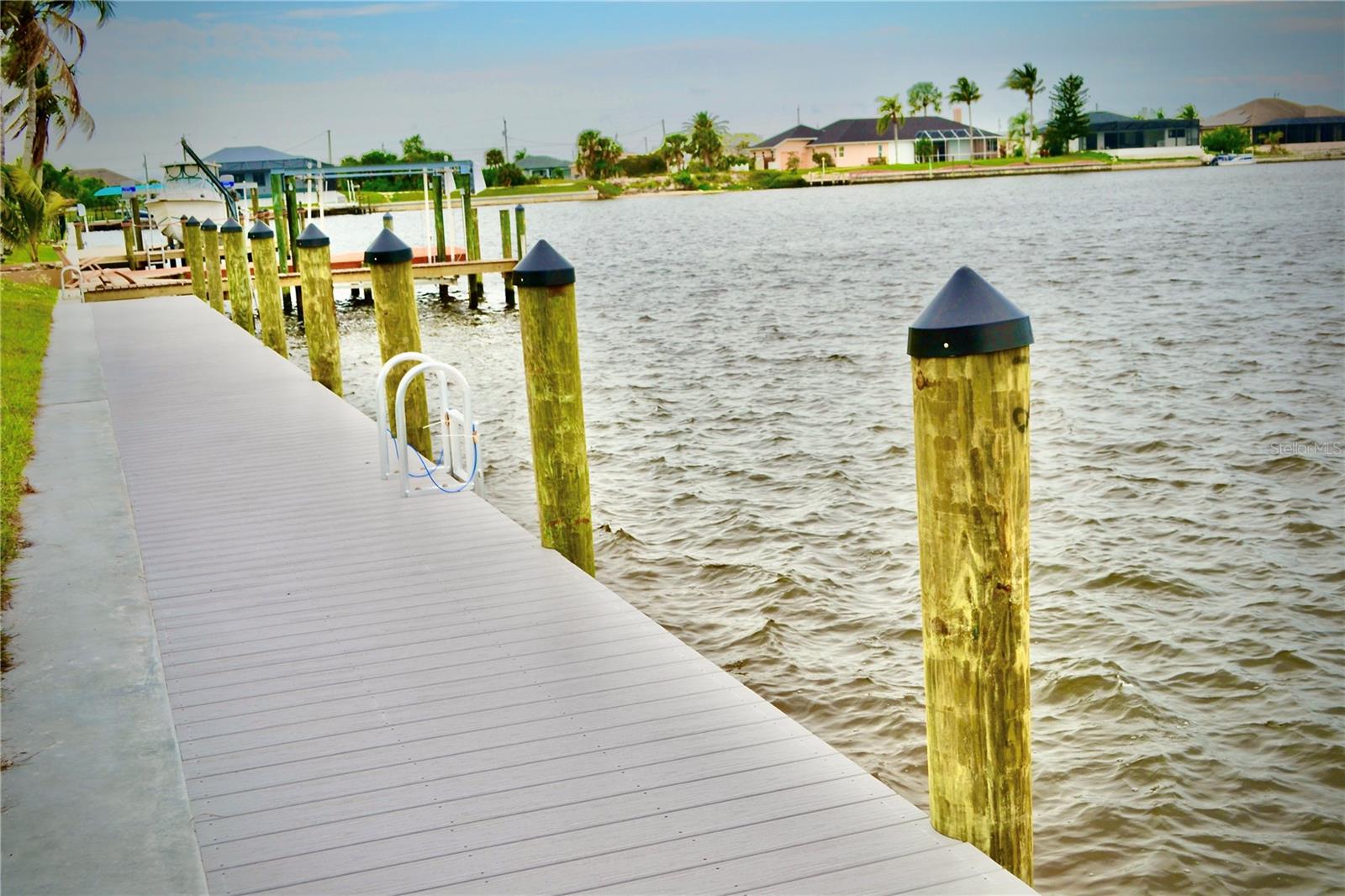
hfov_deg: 49.6
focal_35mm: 39
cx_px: 672
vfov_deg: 34.2
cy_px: 448
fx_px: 1457
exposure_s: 1/200
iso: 100
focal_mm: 26
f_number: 7.1
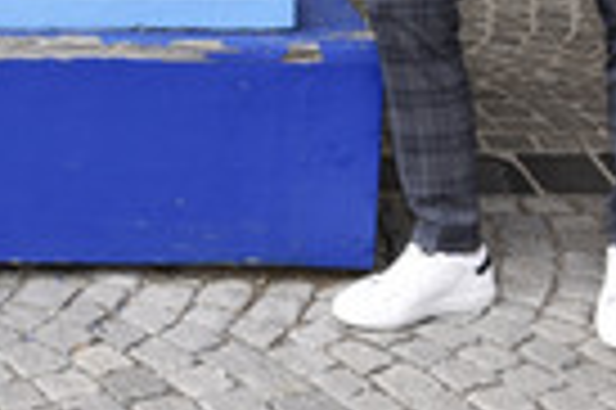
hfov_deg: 17.4
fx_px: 1914
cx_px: -119
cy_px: -243
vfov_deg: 11.6
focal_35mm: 112
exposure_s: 1/160
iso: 640
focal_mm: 34
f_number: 8
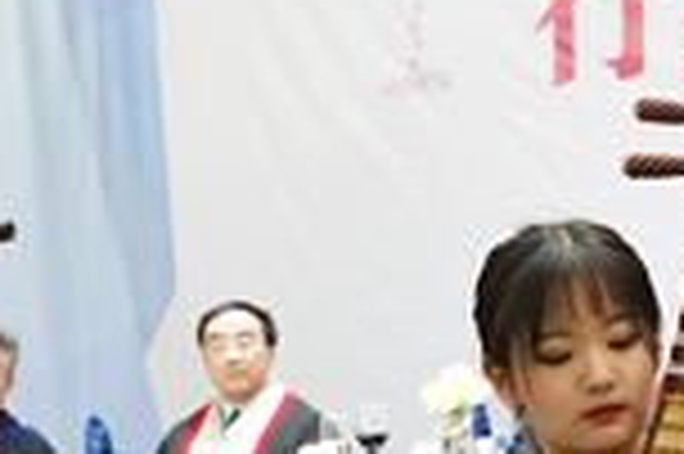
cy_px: 267
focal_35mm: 129
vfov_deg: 10.6
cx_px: 1138
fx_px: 2448
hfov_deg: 14.4
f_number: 4
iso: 2500
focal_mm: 28
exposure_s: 1/30
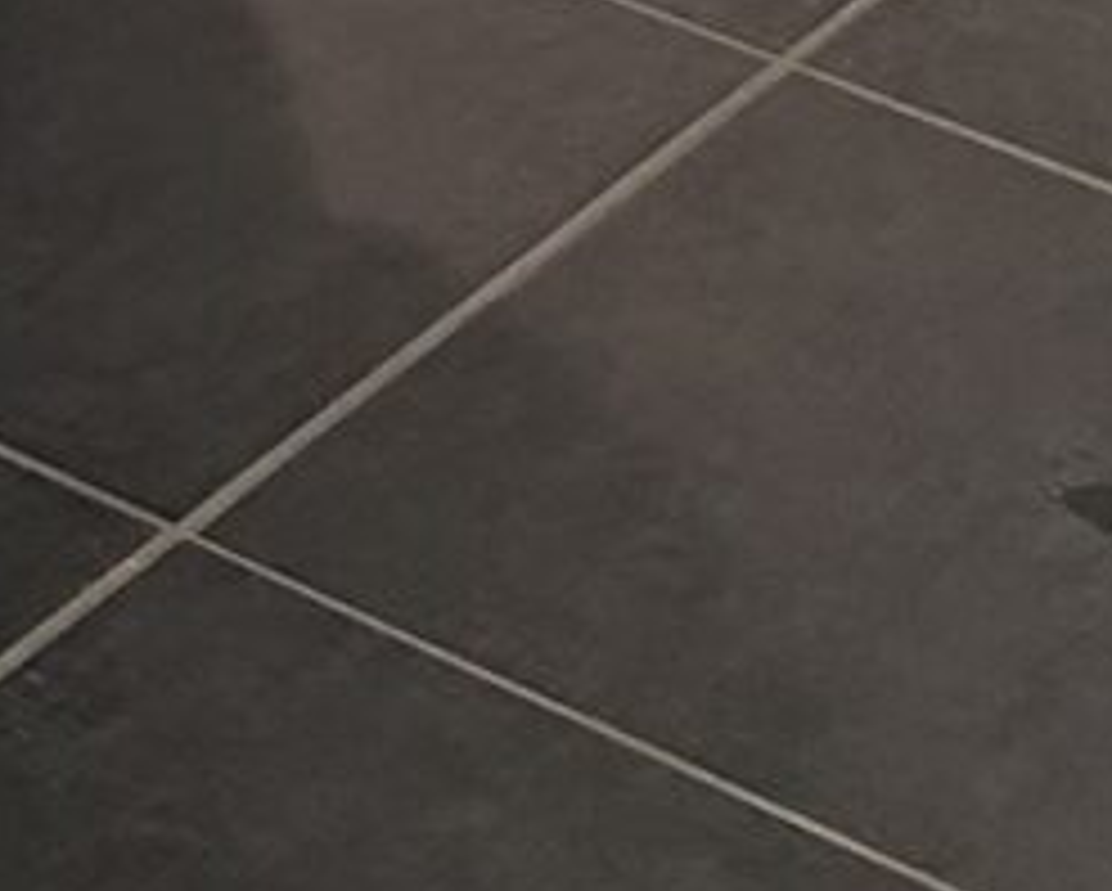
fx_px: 6917
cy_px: -1678
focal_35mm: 210
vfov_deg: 6.7
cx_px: -2535
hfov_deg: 7.7
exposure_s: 1/100
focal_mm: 5.7
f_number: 1.5
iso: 100
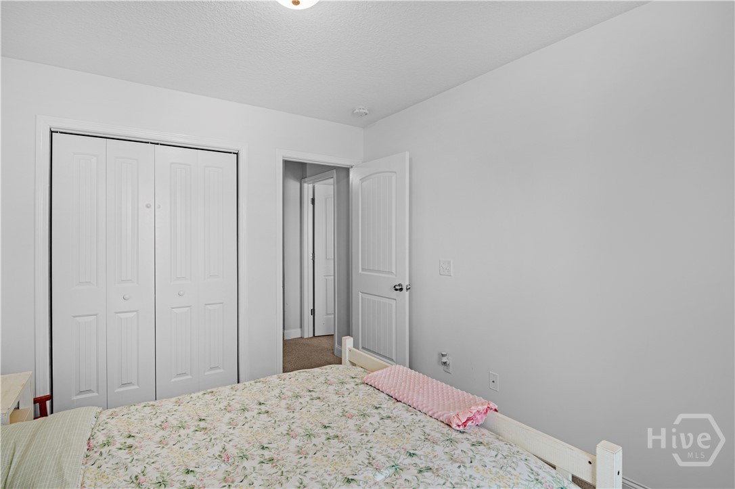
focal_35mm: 16
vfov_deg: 72.0
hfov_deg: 95.0
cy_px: 244
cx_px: 368
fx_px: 337
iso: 100
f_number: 7.1
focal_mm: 11
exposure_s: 1/4
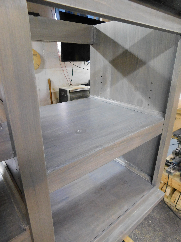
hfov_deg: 58.9
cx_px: 90
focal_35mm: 23
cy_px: 121
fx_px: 160
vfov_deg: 73.9
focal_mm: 4
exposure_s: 1/15
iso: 400
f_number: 3
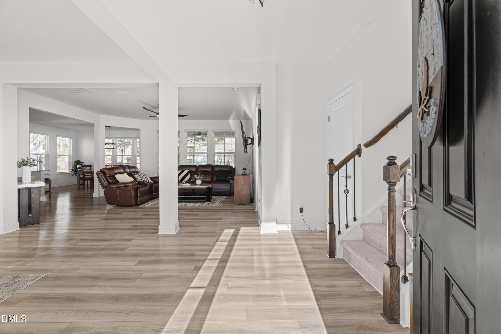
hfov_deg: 96.7
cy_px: 167
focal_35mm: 16
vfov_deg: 73.8
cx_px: 250
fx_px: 223
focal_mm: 16
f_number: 8
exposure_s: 1/15
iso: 400
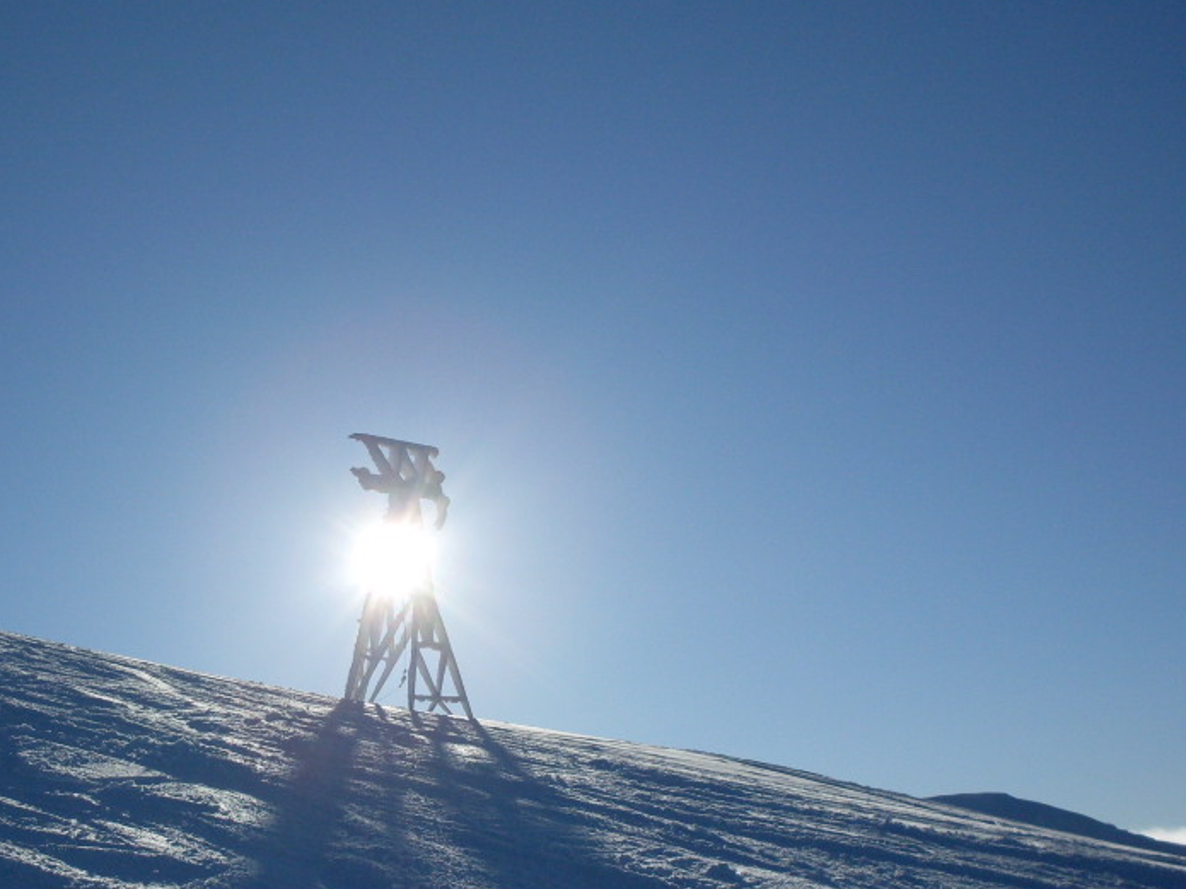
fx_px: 1918
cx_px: 377
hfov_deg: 34.0
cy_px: 578
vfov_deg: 26.0
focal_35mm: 56
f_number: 8.4
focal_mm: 6.3
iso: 80
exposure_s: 1/750
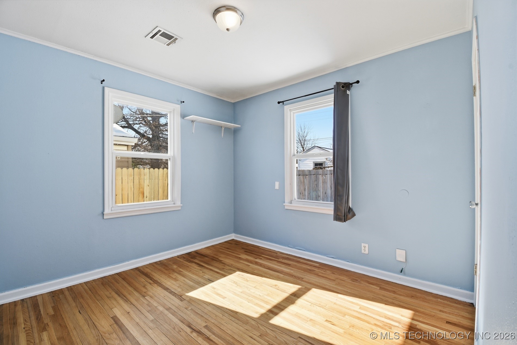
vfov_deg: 77.3
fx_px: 215
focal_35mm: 15
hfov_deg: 100.4
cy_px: 172
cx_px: 258
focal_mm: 10
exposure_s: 1/500
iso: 250
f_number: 9
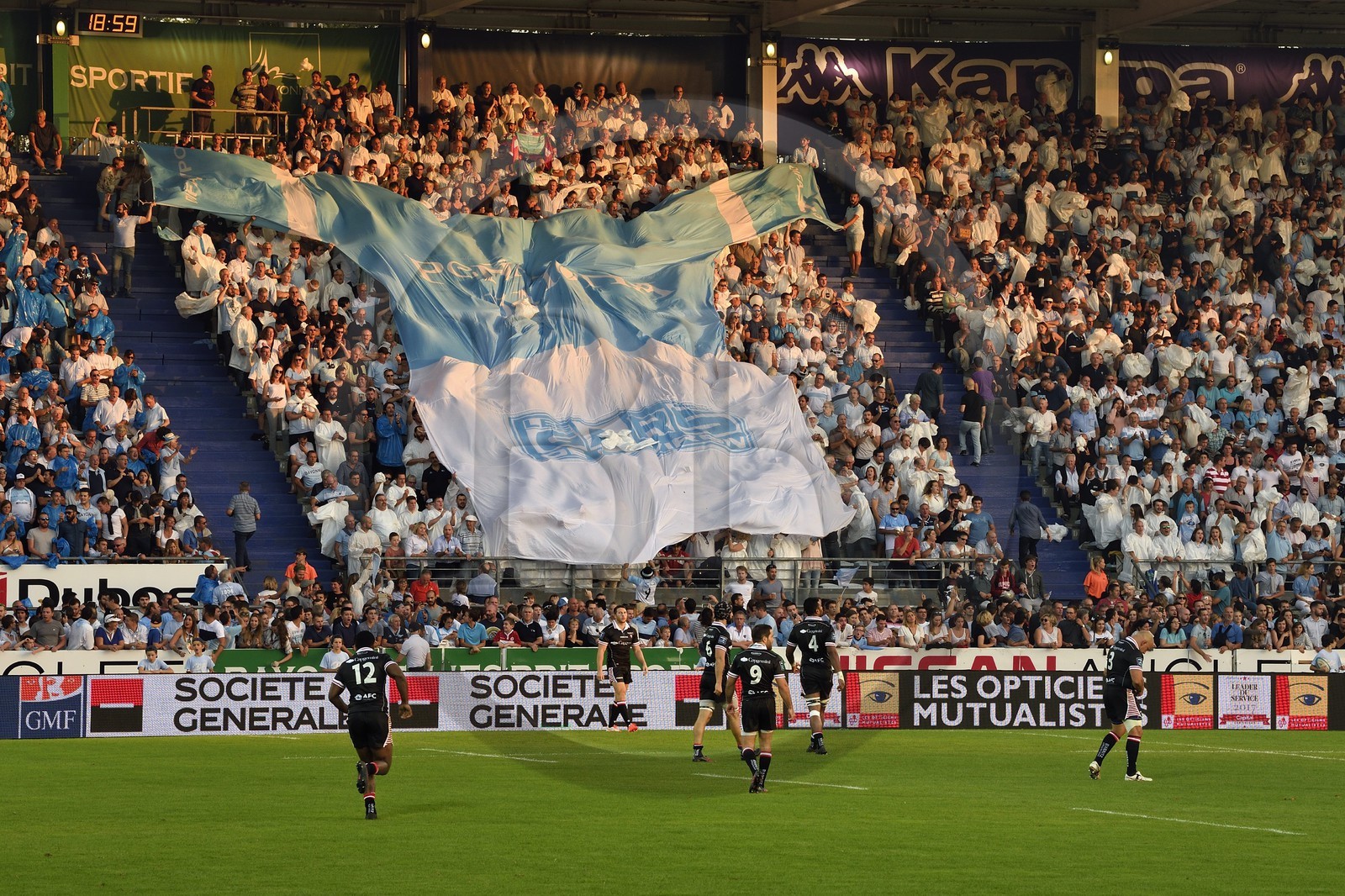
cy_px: 448
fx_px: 5976
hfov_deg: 12.8
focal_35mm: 160
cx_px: 672
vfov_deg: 8.6
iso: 800
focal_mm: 160
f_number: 9
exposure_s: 1/250
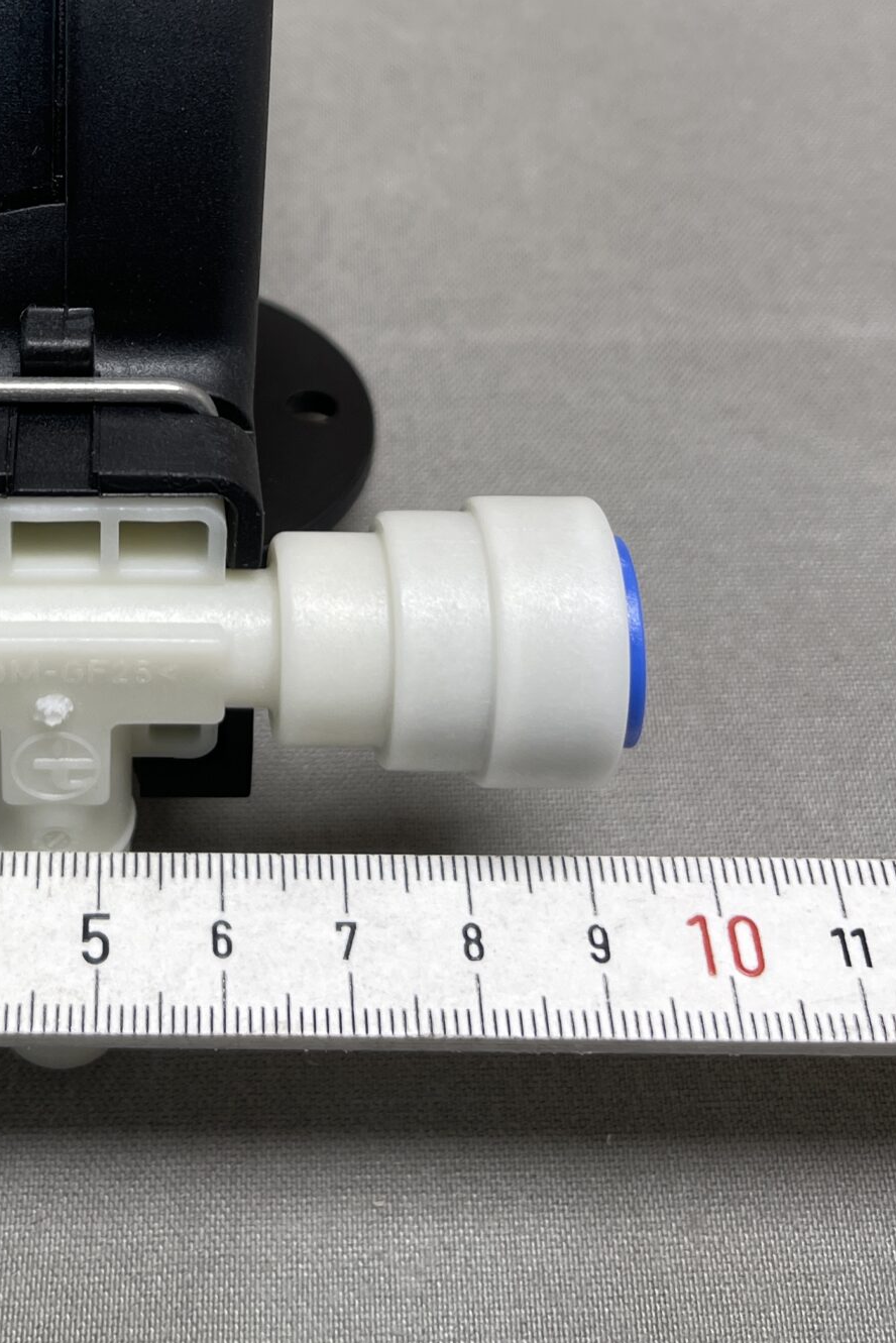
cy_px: 177
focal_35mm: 52
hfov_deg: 25.3
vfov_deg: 36.2
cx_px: 101
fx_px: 1940
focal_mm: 5.1
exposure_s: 1/130
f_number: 1.6
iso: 32
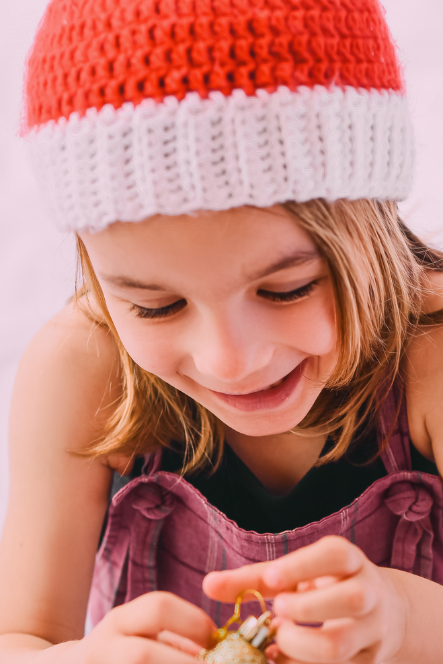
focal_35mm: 91
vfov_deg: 22.1
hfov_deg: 15.0
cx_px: 327
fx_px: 1679
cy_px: 528
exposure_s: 1/640
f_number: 2.8
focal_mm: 50
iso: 100
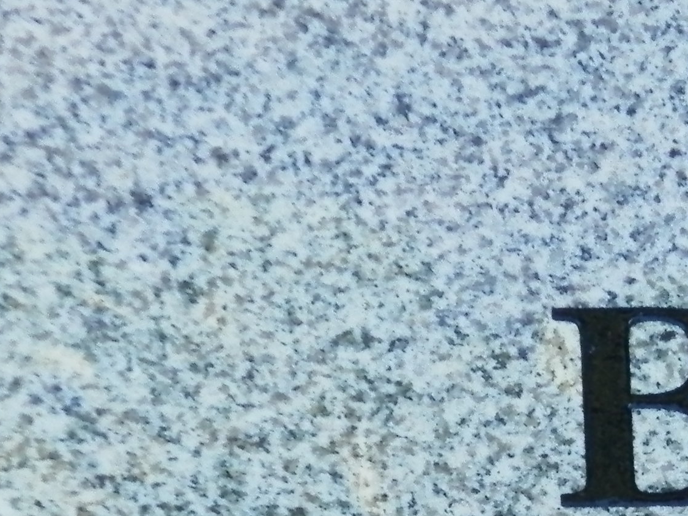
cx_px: 1342
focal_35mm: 434
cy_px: 724
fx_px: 8627
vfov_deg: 3.4
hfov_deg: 4.5
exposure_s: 1/160
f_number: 4.5
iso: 200
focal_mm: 19
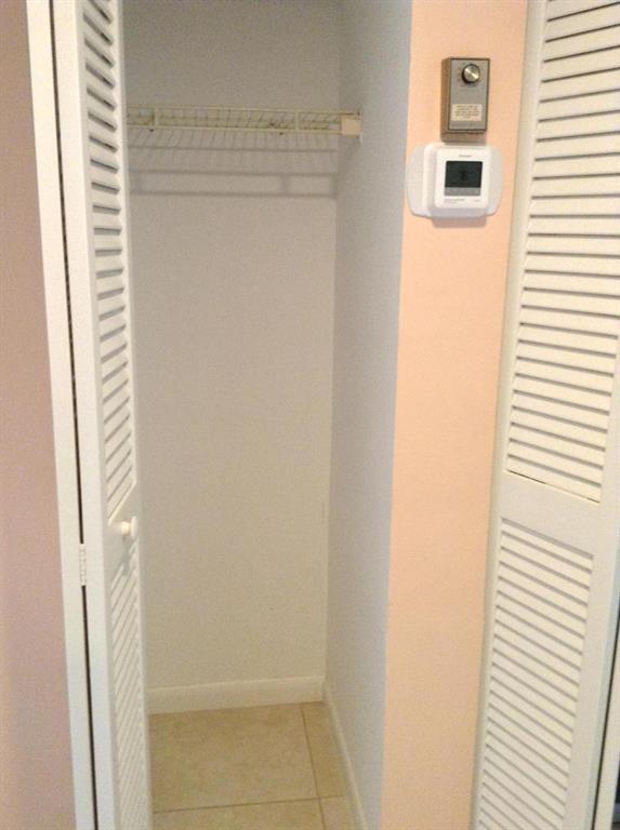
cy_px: 415
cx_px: 310
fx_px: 791
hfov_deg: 42.8
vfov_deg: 55.4
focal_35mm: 33
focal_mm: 3.3
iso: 200
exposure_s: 1/17
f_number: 2.4
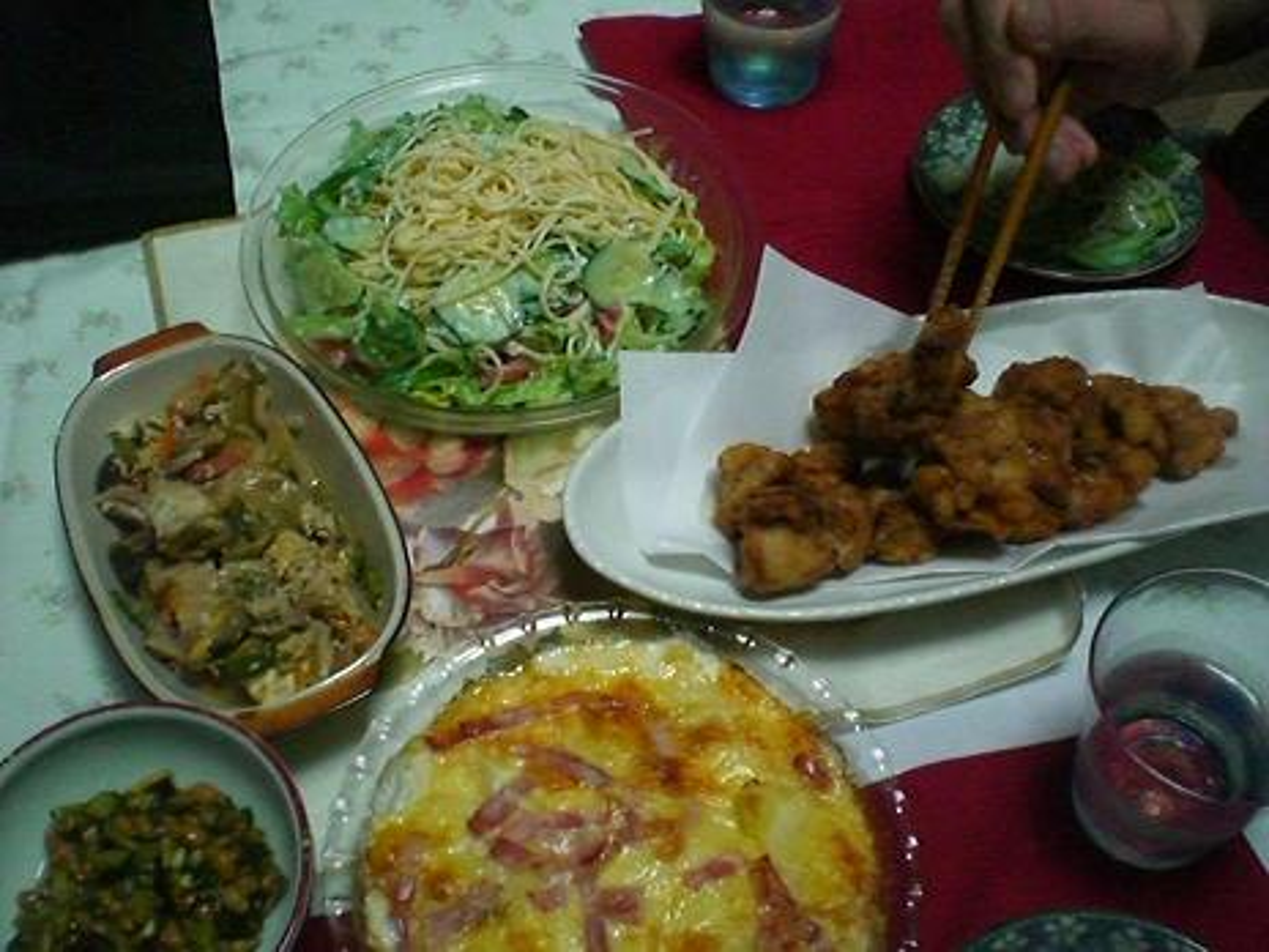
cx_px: 634
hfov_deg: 49.0
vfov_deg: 37.7
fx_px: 1393
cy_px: 476
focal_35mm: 38
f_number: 3.1
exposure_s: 1/80
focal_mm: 6.3
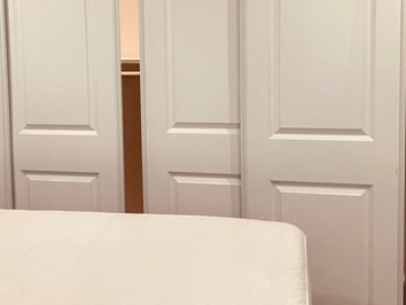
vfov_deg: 30.6
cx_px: 153
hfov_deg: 40.1
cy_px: 91
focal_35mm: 47
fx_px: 552
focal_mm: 5.7
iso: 100
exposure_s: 1/120
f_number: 1.5
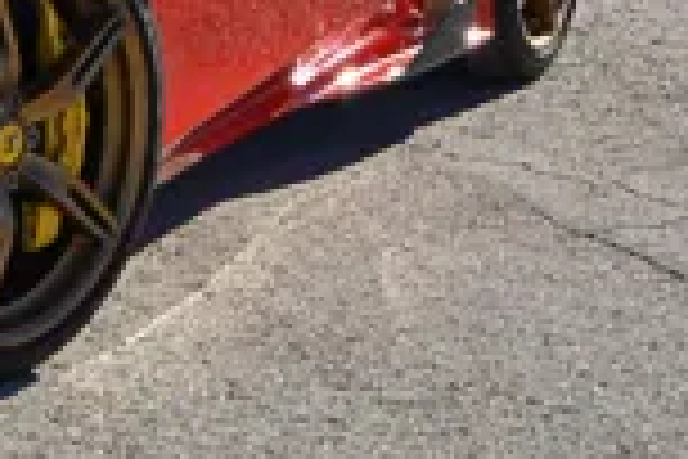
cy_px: -335
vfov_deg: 7.4
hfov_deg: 11.2
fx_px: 3459
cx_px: -54
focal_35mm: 181
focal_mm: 18
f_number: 6.3
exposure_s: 1/1600
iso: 400
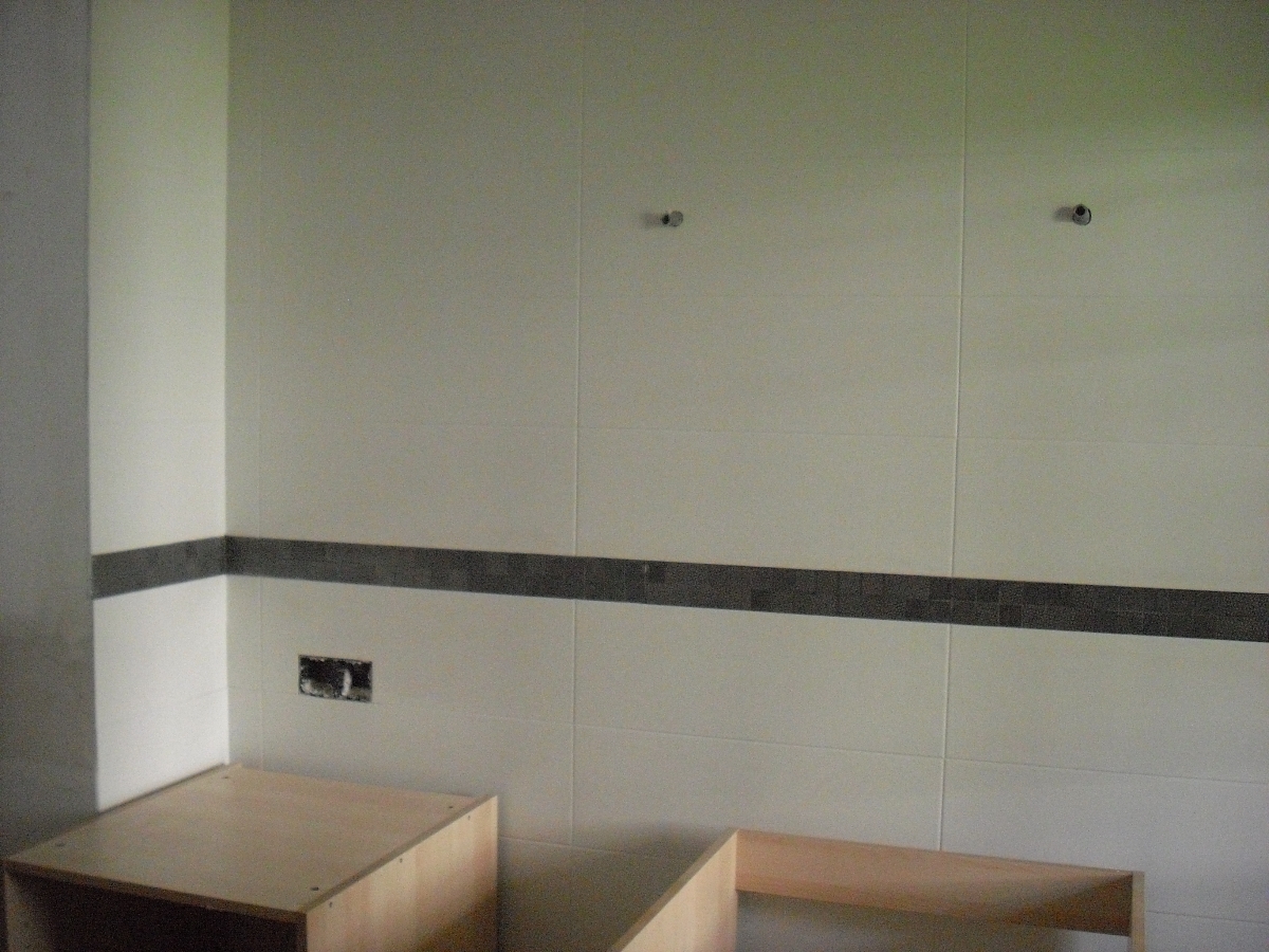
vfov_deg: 37.7
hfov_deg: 49.0
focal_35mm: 38
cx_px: 634
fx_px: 1393
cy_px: 476
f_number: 2.8
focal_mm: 6.2
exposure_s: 1/80
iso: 800
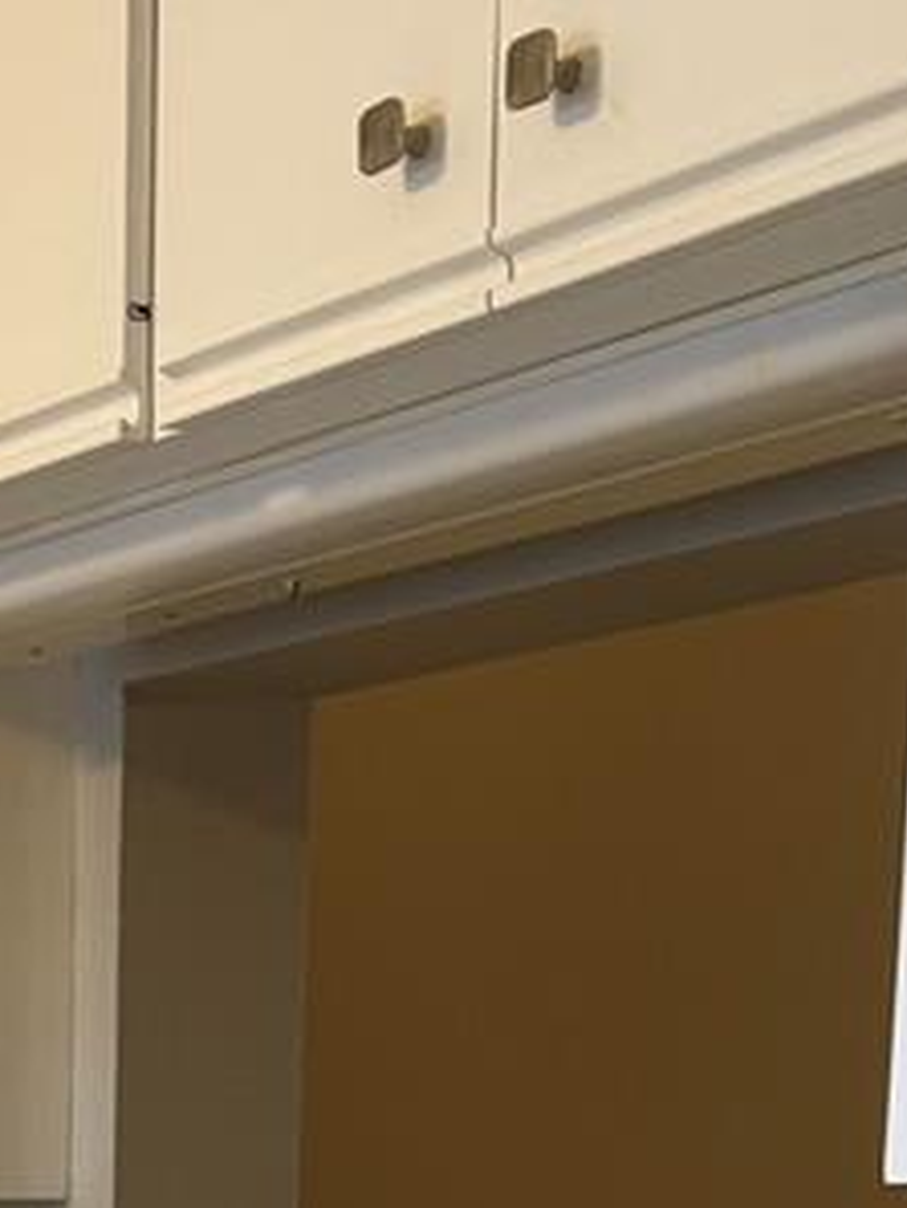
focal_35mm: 97
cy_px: 1851
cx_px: -321
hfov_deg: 14.5
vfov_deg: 17.9
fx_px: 3386
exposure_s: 1/120
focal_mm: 6.76
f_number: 1.78
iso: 100
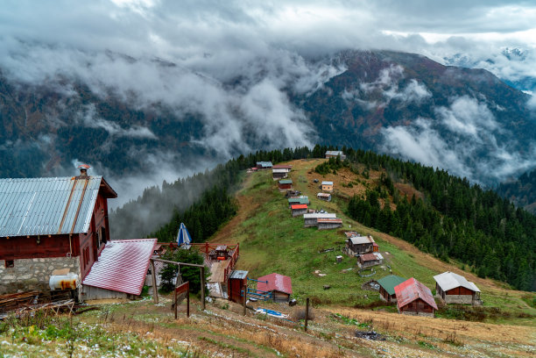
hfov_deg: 54.4
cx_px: 268
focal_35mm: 35
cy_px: 179
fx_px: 521
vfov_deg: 37.9
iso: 80
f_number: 2.2
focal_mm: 35
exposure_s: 1/800
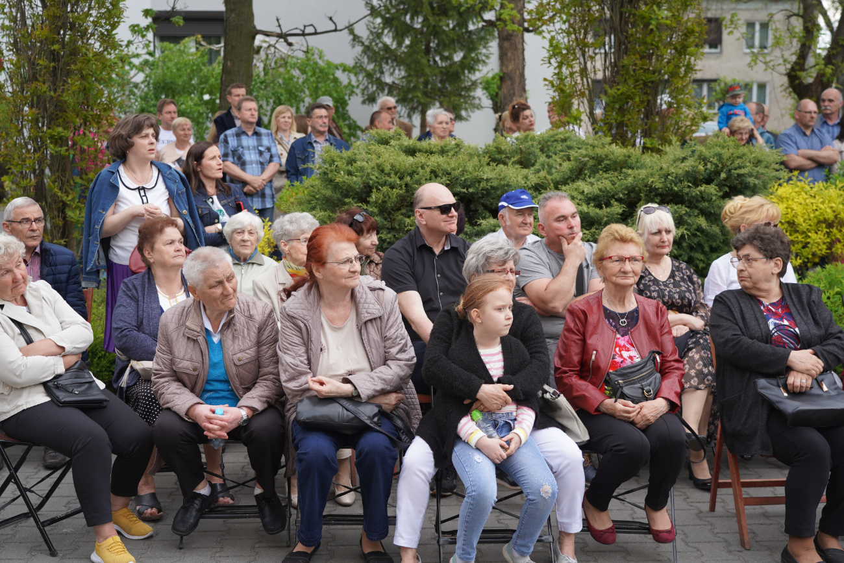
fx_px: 1149
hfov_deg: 40.3
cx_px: 422
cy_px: 282
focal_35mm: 49
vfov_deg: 27.5
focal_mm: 49
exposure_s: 1/160
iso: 160
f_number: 4
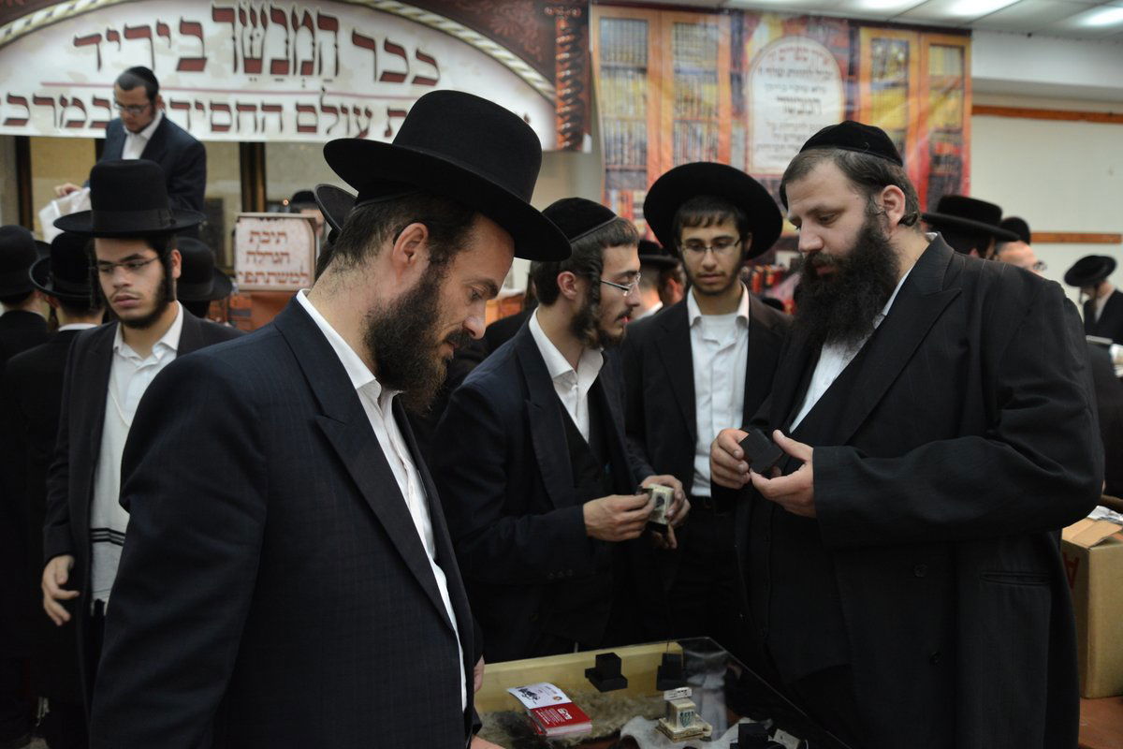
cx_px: 562
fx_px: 998
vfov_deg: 41.1
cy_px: 374
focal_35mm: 32
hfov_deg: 58.7
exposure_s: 1/100
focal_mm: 32
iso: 1600
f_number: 4
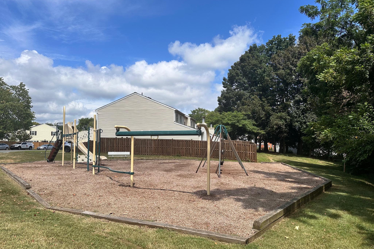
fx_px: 260
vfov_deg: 51.2
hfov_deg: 71.5
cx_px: 187
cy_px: 133
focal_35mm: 25
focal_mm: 6.86
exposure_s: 1/5848
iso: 80
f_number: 1.78
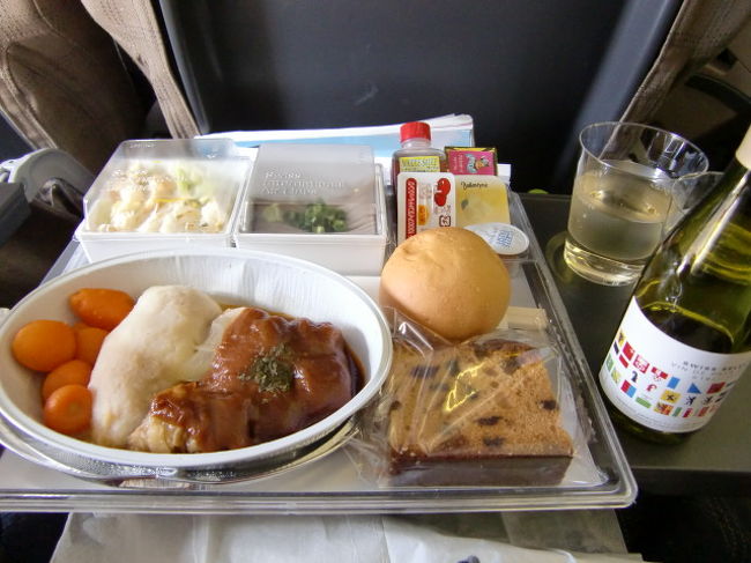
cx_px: 376
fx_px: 607
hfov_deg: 63.5
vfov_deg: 49.7
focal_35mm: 28
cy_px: 282
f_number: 2.6
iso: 400
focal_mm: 4.9
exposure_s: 1/60
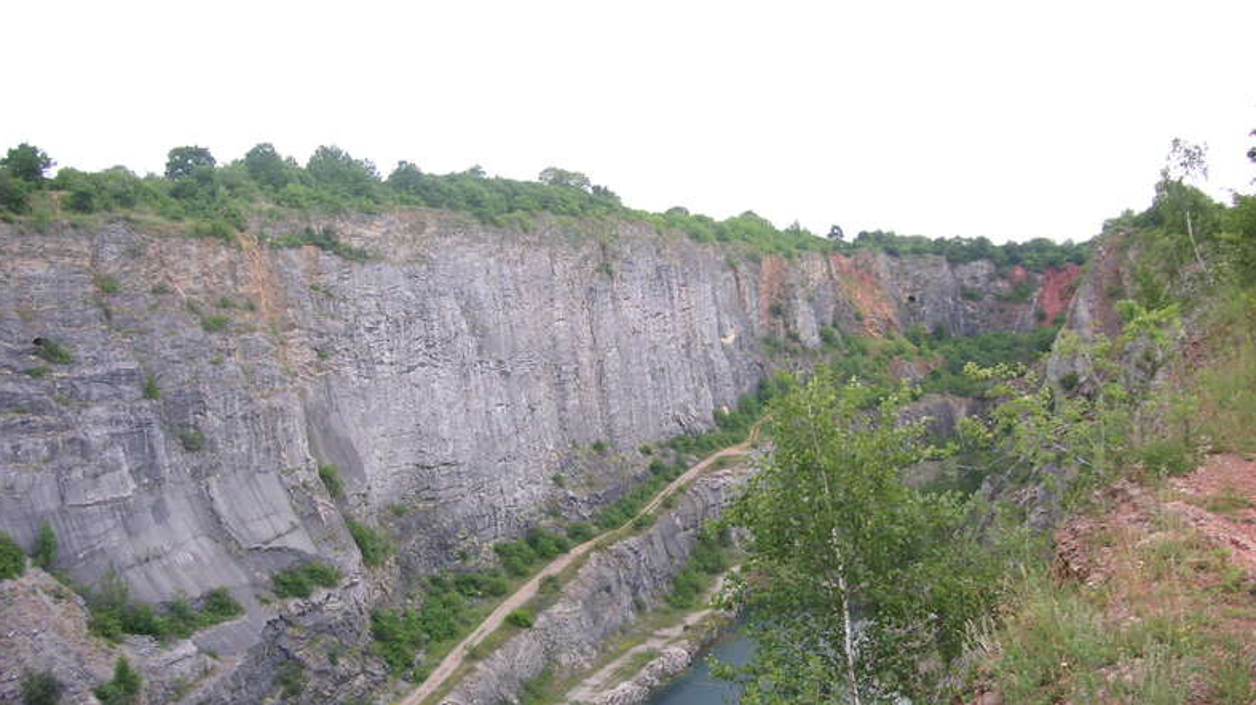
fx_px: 1365
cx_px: 619
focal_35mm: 41
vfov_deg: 28.8
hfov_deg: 49.4
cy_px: 458
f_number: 2.8
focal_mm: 6.1
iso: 50
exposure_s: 1/180
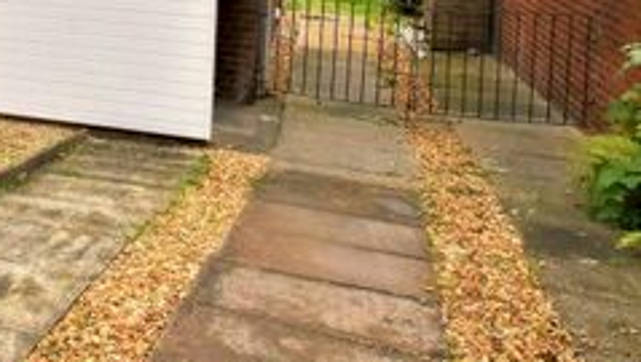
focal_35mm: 46
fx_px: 783
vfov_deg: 24.2
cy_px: -44
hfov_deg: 36.7
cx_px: -83
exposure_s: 1/320
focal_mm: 10
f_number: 9
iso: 800
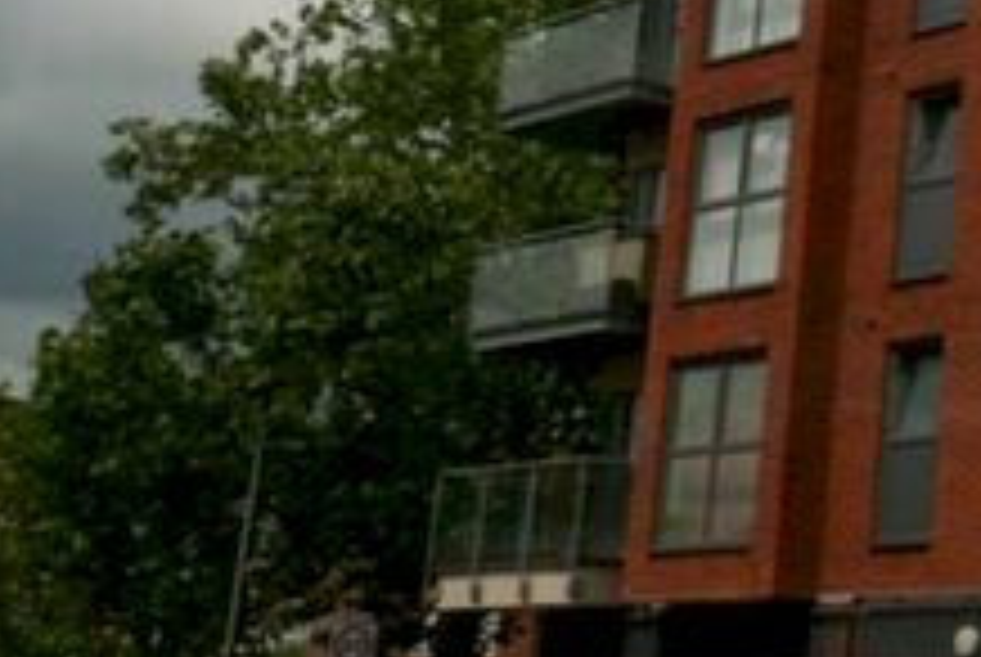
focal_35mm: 77
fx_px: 2101
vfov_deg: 17.5
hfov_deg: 21.5
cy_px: 70
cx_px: 1521
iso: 200
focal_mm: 10.9
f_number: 14
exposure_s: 1/320
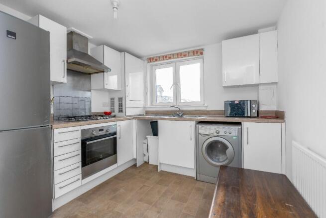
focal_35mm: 16
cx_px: 163
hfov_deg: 96.7
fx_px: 145
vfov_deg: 73.8
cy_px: 109
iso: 200
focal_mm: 16
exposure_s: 1/13
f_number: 9
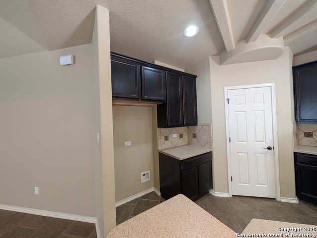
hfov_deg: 110.5
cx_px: 158
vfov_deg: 94.6
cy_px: 119
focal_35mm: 12
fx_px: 110
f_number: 1.7
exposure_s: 1/24
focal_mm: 2.02
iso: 69
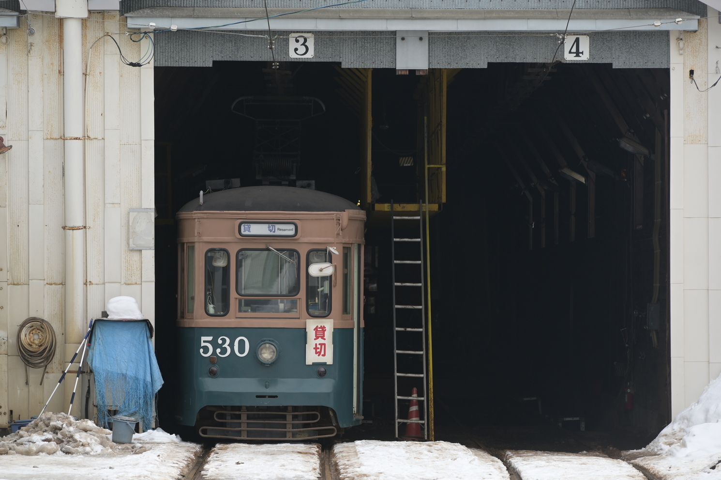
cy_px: 240
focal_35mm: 200
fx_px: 4002
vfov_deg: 6.9
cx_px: 360
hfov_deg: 10.3
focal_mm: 200
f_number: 7.1
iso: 200
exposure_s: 1/320
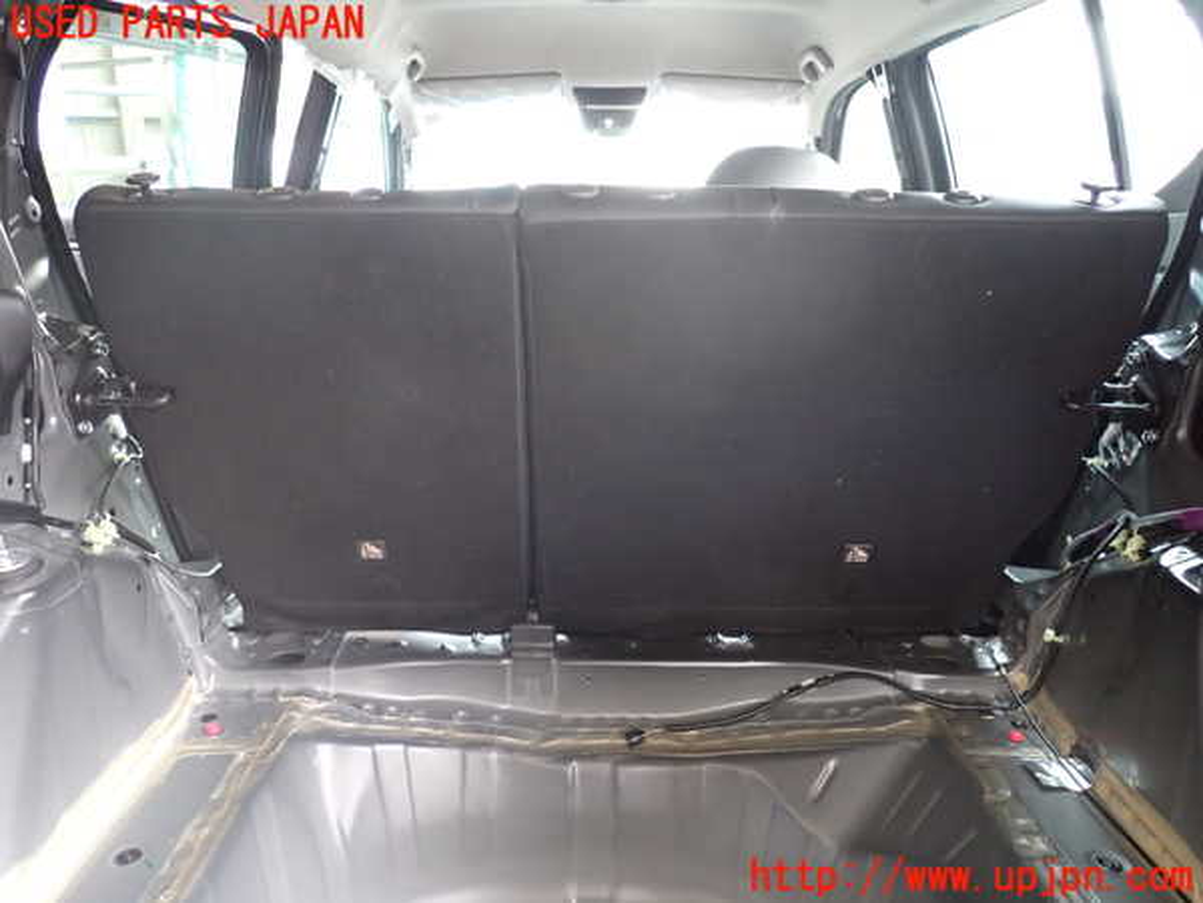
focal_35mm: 25
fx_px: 869
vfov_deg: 54.9
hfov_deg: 69.4
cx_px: 602
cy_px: 452
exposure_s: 1/30
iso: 500
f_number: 2
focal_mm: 4.5
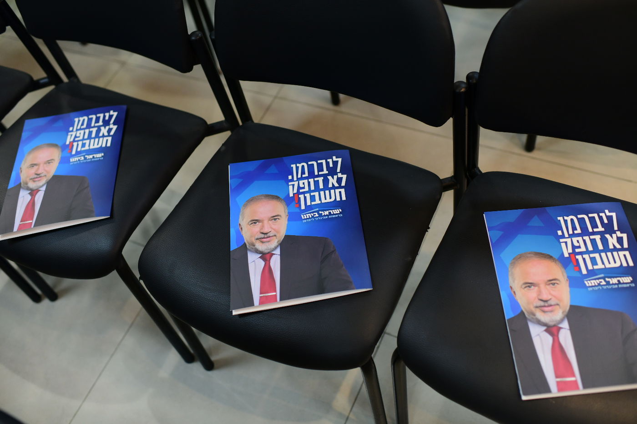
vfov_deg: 37.8
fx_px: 619
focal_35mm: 35
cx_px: 318
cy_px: 212
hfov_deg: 54.4
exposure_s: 1/250
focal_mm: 35
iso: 1250
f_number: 2.8
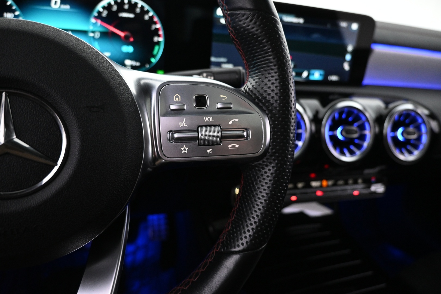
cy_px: 147
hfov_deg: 73.7
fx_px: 294
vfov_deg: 53.1
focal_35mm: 24
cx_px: 220
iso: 1600
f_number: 3.5
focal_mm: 16
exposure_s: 1/30
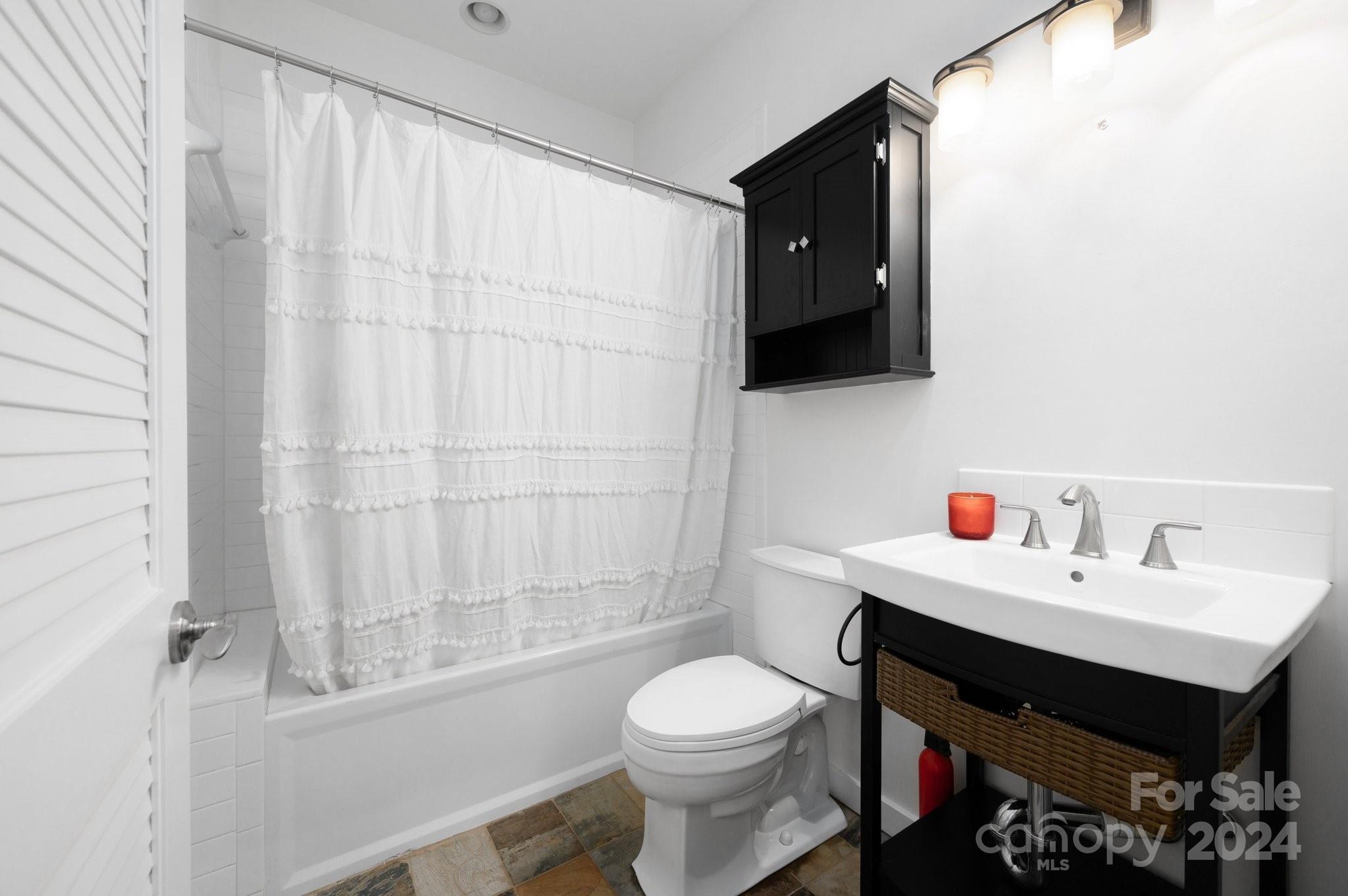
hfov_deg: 104.3
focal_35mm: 14
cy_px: 448
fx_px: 524
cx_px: 674
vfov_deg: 81.1
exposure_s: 1/100
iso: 200
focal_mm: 14
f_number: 8
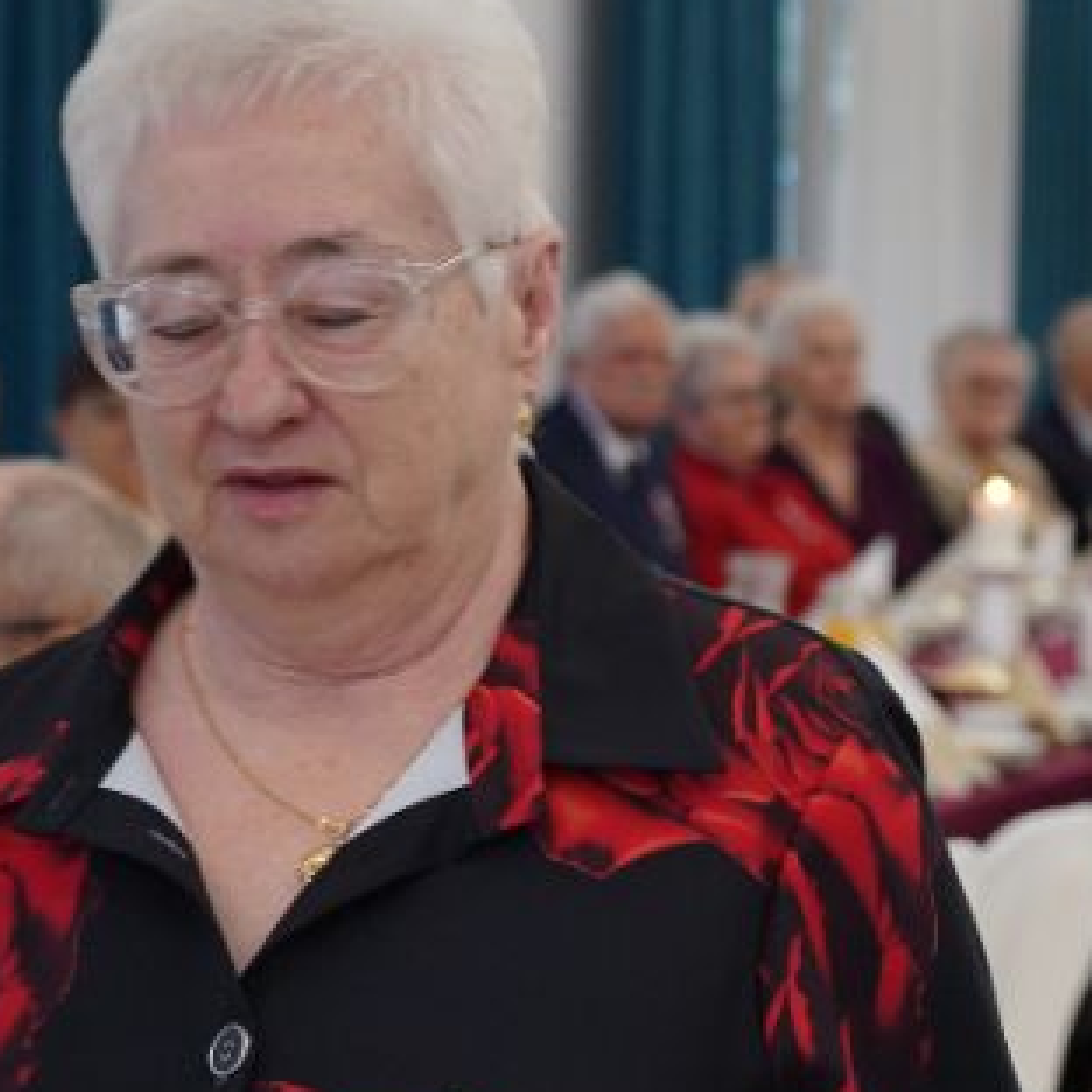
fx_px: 6067
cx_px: 1393
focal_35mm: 170
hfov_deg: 10.1
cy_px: 639
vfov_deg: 10.3
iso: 1250
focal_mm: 48
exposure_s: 1/125
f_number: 4
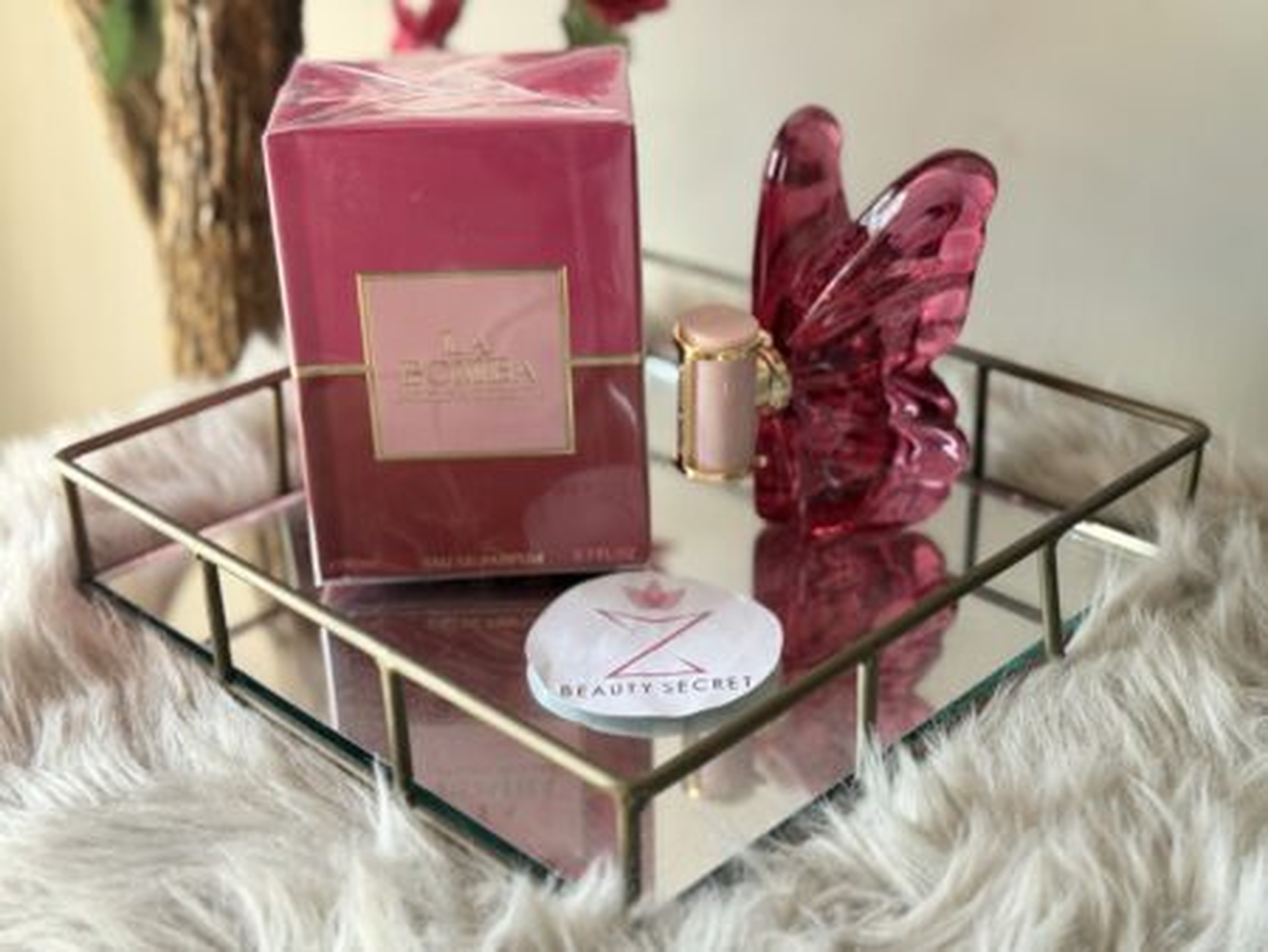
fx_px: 1759
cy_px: 476
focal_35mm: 48
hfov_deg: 39.6
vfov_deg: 30.3
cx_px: 634
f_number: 1.78
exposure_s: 1/107
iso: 100
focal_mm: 6.76
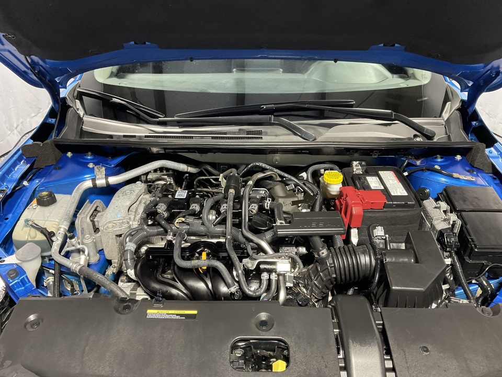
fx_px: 421
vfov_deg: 48.2
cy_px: 188
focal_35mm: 29
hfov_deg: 61.7
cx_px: 251
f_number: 1.8
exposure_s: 1/60
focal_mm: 3
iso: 200
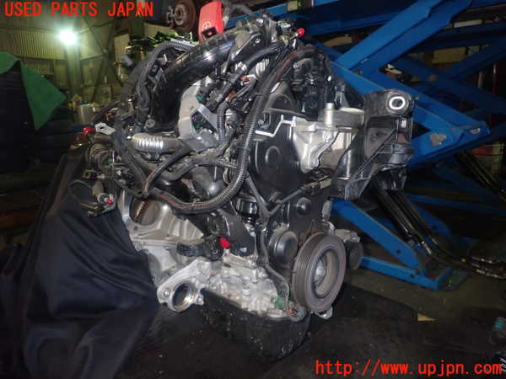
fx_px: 365
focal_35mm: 25
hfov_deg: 69.4
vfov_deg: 54.9
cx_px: 253
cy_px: 190
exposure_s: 1/30
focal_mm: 4.5
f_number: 5.6
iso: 800
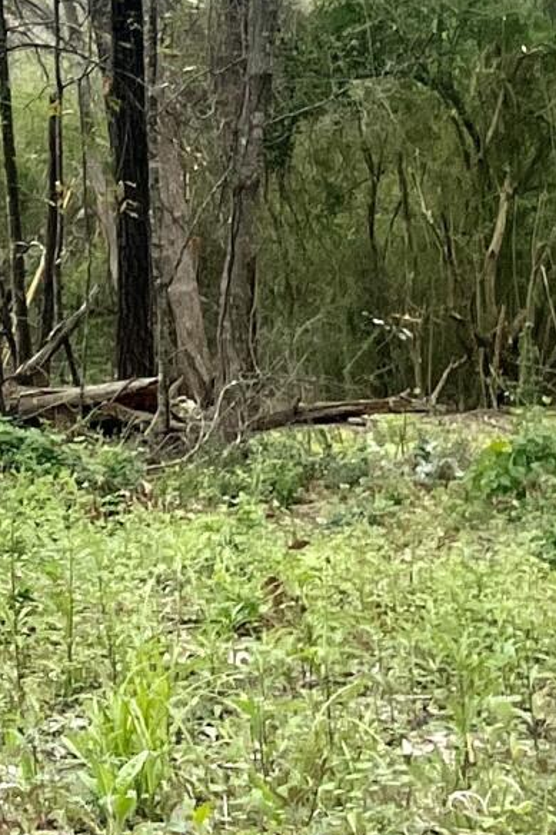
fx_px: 3222
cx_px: -716
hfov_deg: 9.0
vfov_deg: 13.7
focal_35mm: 139
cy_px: -488
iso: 32
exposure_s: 1/1435
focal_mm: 4.2
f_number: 1.6
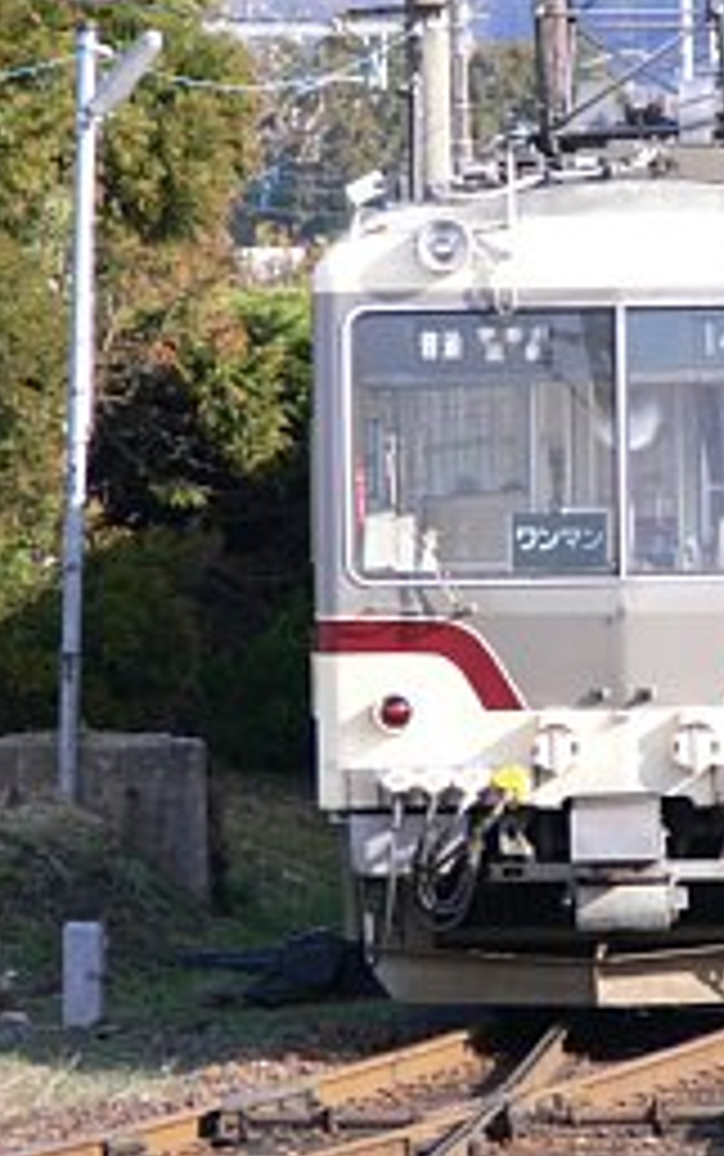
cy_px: 517
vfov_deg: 4.3
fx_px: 15443
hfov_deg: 2.7
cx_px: 571
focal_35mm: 490
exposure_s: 1/400
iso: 100
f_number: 3.6
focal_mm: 62.7
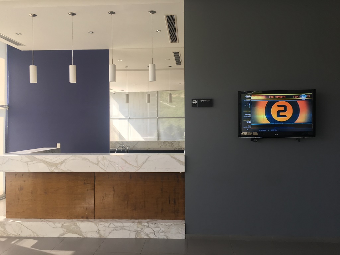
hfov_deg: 61.7
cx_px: 170
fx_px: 285
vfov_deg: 48.2
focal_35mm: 29
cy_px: 128
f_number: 2.2
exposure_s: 1/60
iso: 32
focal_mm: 4.15
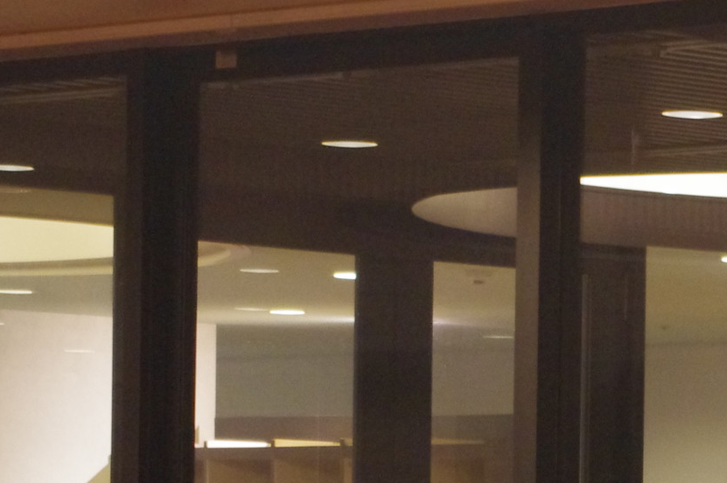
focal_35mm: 254
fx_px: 5123
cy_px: 610
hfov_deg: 8.0
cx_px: 844
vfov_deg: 5.4
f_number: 5.6
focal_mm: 55
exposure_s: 1/20
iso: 2000
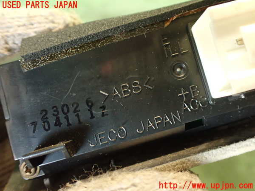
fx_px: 236
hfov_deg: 56.8
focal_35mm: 32
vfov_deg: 44.2
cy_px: 96
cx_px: 128
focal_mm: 5.79
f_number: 2.4
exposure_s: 1/30
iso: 640
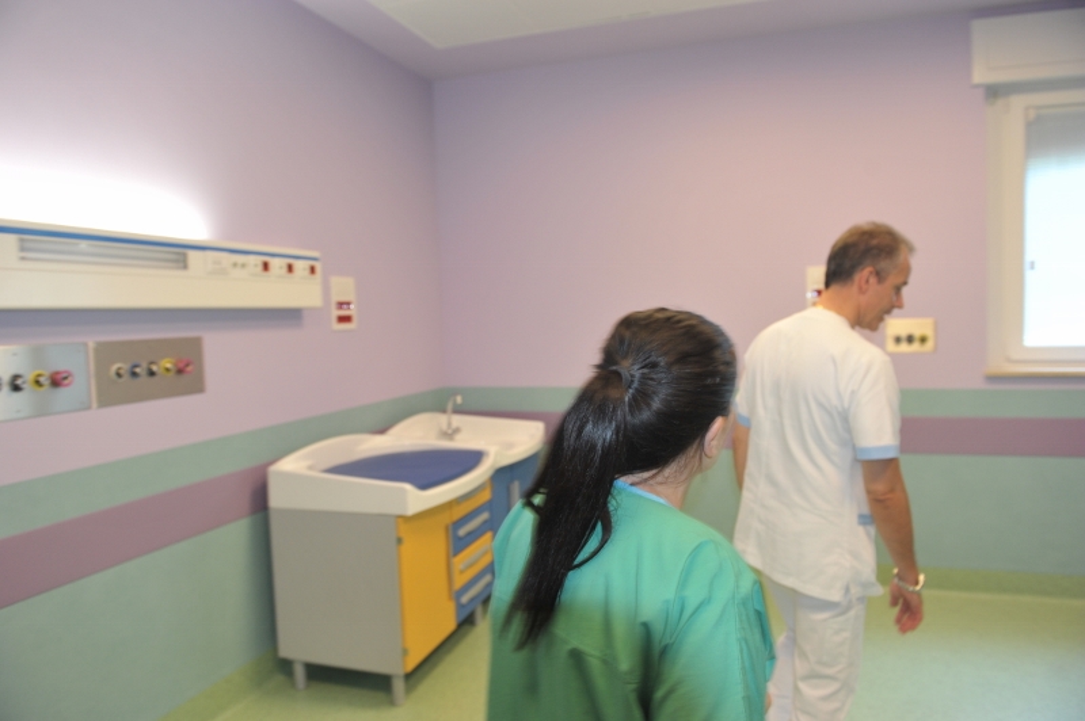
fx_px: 723
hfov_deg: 73.8
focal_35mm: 24
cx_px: 542
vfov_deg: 53.1
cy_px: 360
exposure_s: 1/100
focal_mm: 24
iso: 1250
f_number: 4.5
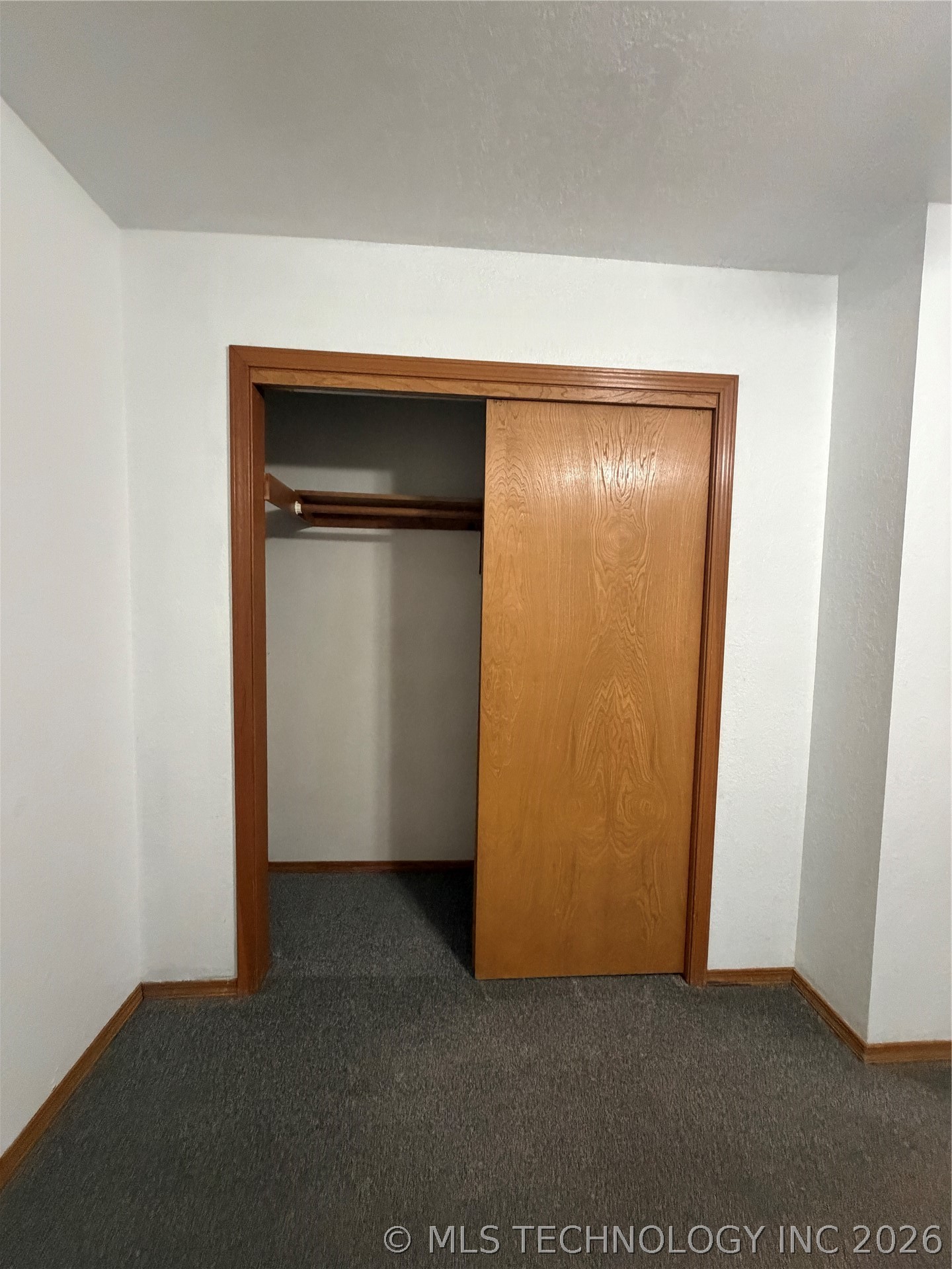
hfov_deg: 85.7
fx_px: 513
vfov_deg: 102.1
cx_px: 476
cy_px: 634
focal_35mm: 14
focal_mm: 2.22
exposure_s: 1/60
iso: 500
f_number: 2.2
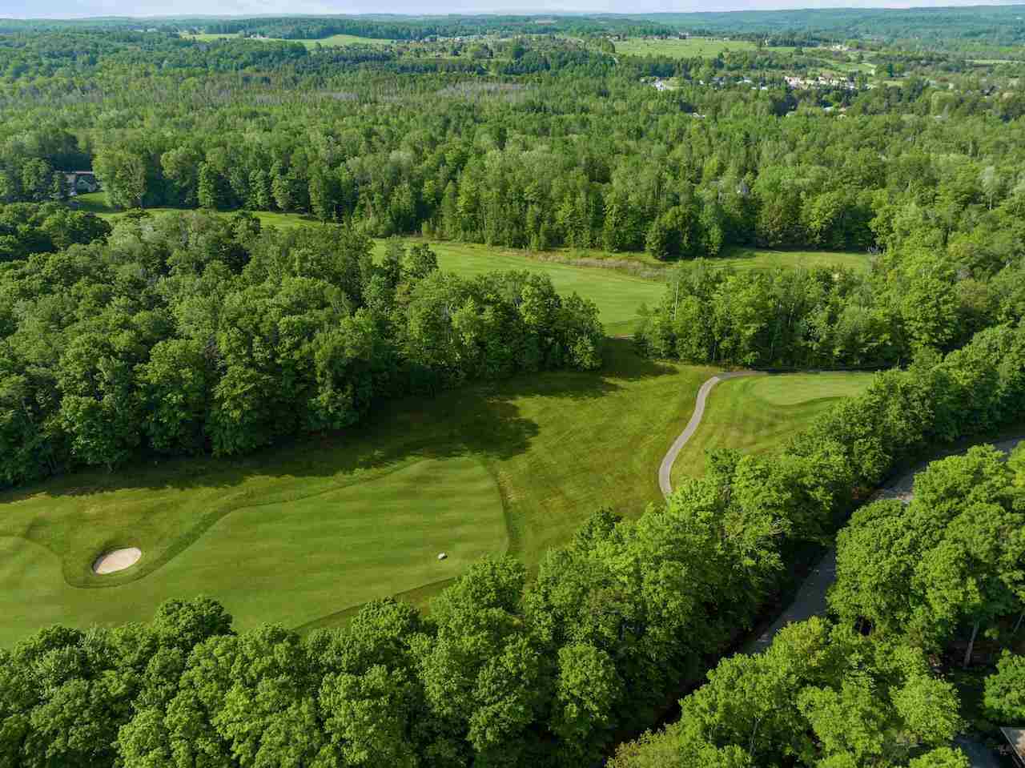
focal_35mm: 24
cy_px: 384
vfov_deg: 56.8
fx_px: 710
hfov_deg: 71.6
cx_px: 512
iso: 110
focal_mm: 12.29
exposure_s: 1/1000
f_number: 2.8
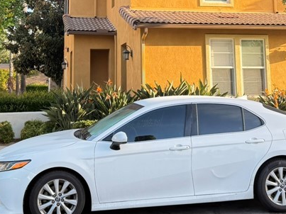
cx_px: 141
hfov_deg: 31.7
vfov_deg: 23.4
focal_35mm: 61
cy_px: 19
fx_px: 504
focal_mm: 6.76
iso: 100
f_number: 1.78
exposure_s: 1/423
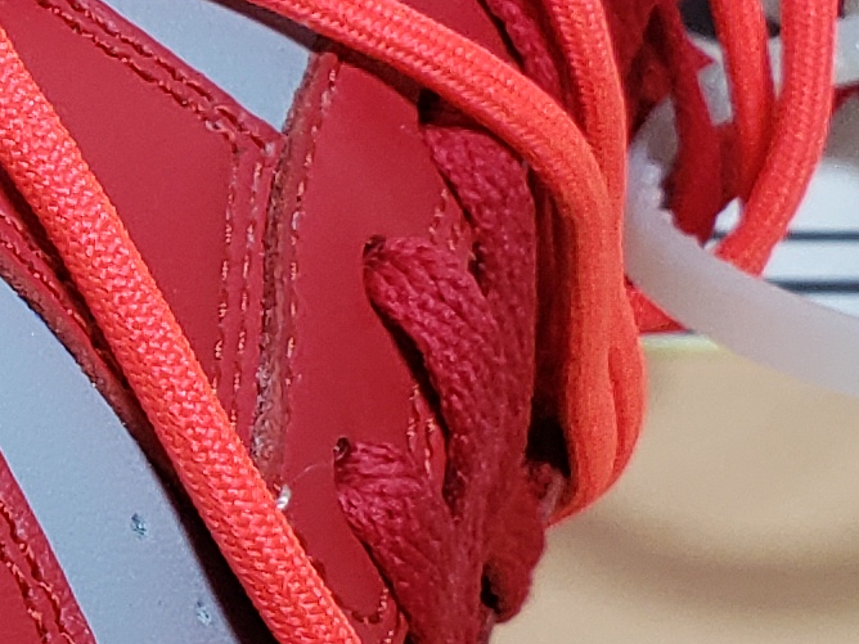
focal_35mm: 157
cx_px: -885
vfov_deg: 9.5
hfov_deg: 11.3
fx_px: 3896
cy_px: 351
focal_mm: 4.3
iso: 50
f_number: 2.4
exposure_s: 1/261
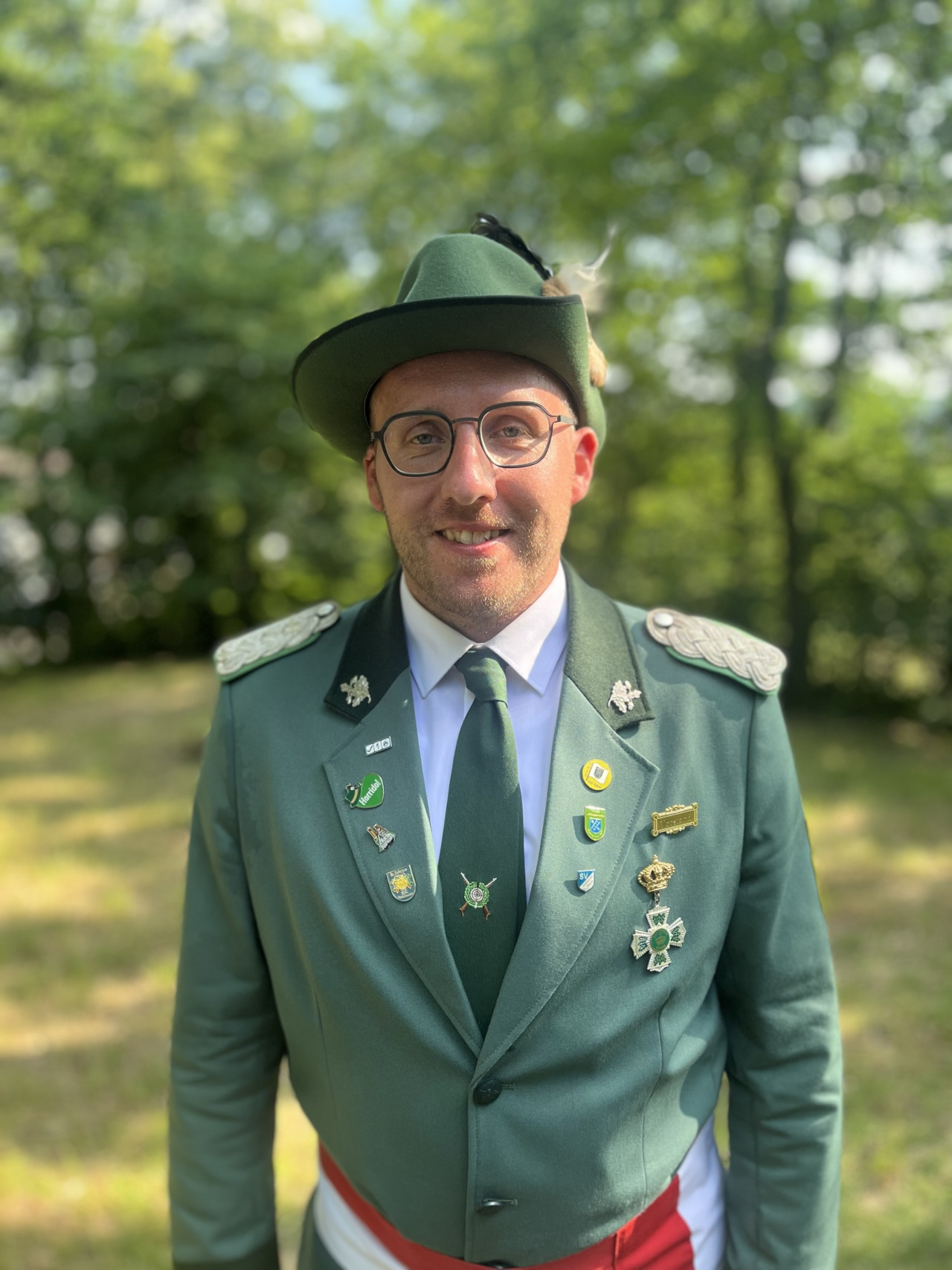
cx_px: 476
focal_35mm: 26
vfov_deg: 67.3
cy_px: 635
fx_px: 954
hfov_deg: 53.1
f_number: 1.6
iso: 50
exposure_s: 1/304
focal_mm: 5.1
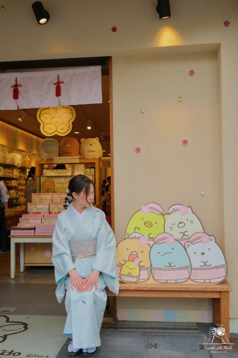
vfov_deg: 54.4
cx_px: 119
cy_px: 179
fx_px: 347
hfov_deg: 37.9
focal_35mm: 35
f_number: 4
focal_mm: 23.5
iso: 400
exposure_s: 1/600
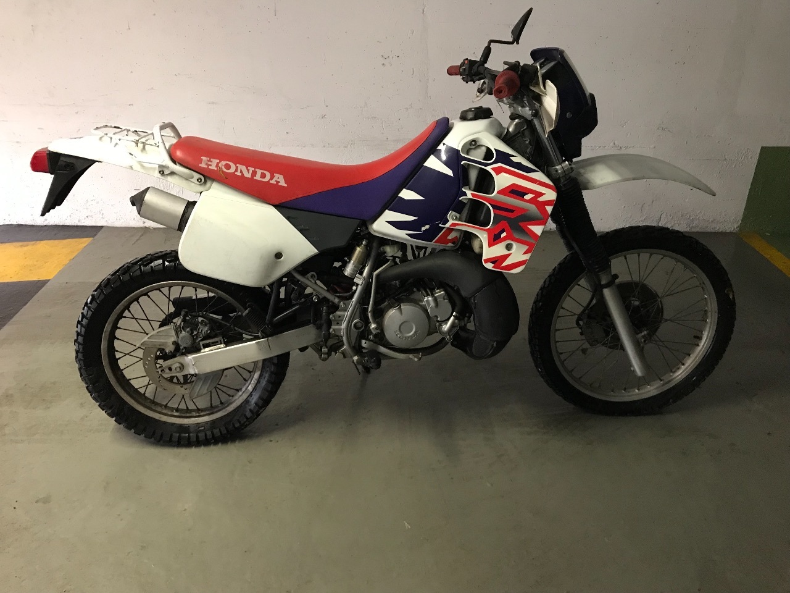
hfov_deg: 63.4
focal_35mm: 28
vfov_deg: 49.7
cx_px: 395
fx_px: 639
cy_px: 296
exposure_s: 1/14
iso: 100
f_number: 1.8
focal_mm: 3.99
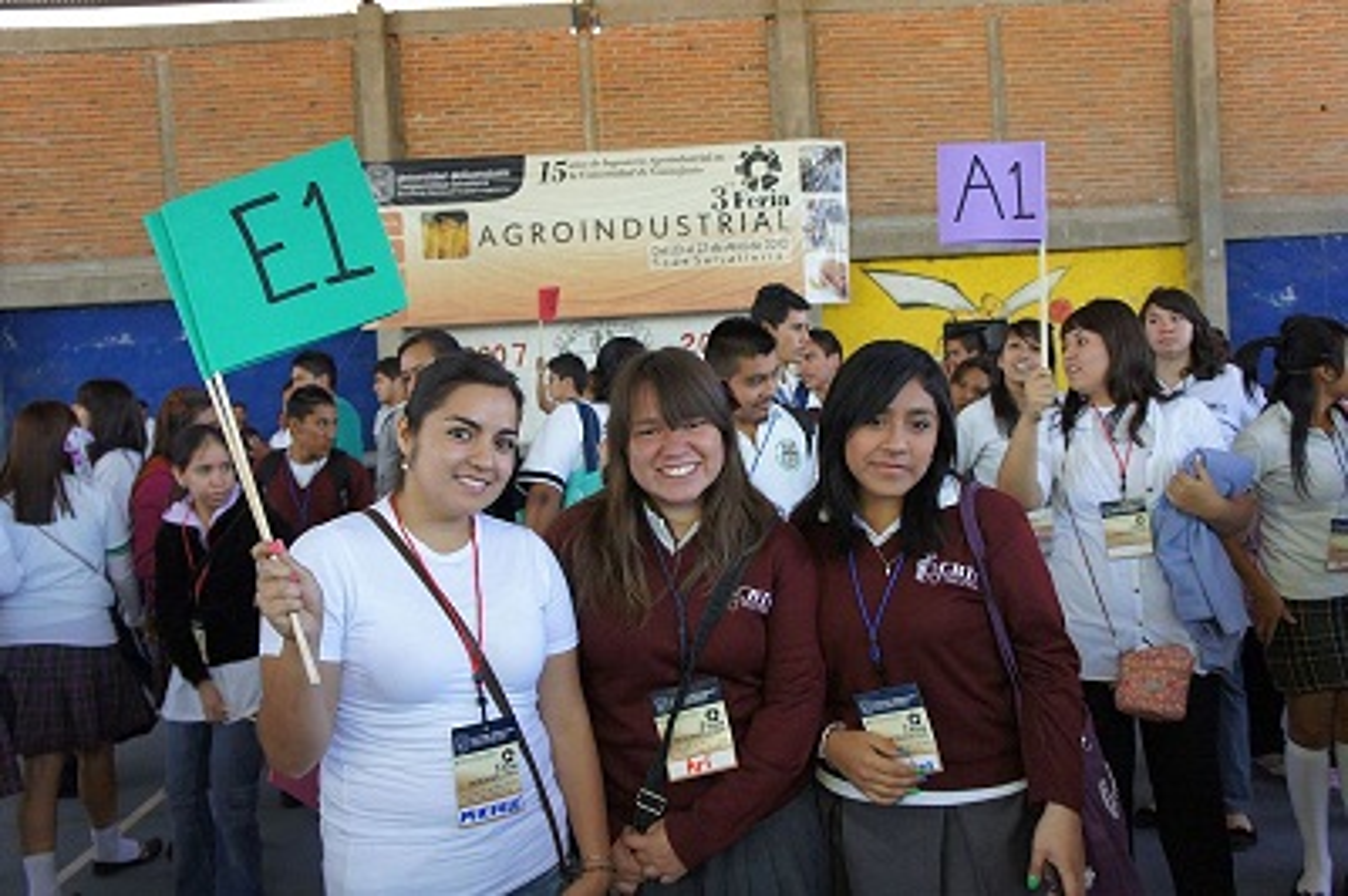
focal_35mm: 33
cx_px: 674
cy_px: 448
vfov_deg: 39.9
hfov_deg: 57.3
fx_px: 1235
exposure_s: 1/125
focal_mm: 22
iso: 1600
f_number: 4
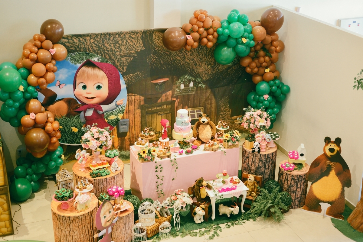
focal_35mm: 50
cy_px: 121
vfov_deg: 27.0
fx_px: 504
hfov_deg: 39.6
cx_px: 182
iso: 640
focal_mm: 50
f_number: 3.2
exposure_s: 1/160
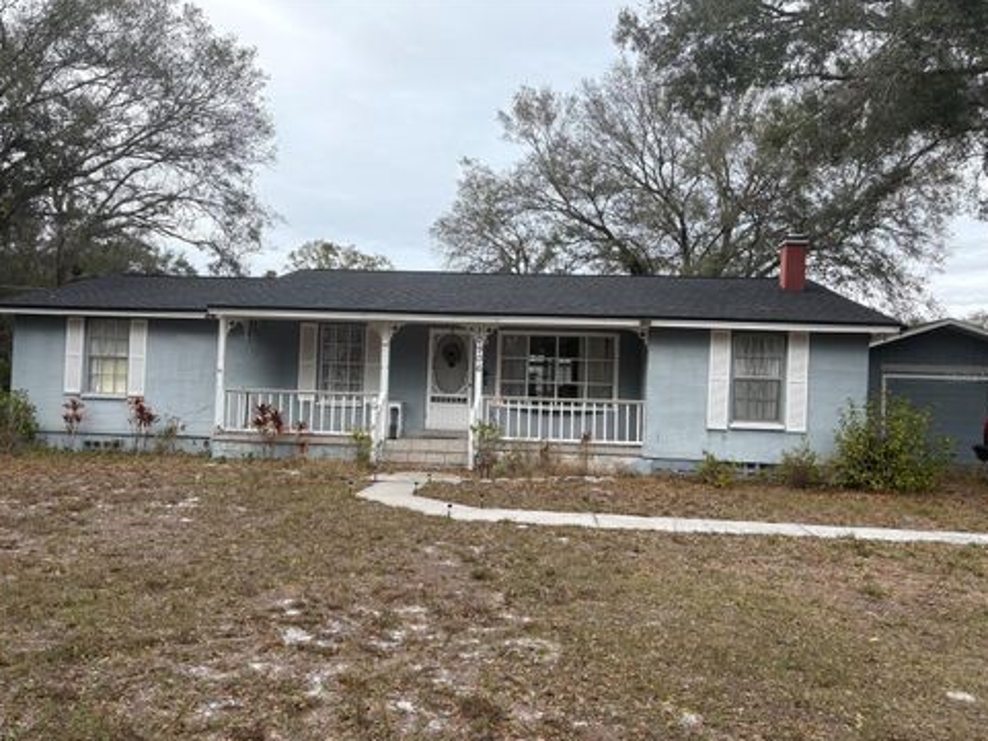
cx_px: 493
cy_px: 377
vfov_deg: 51.4
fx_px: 771
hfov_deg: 65.3
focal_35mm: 27
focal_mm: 5.96
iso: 50
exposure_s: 1/1517
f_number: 1.6
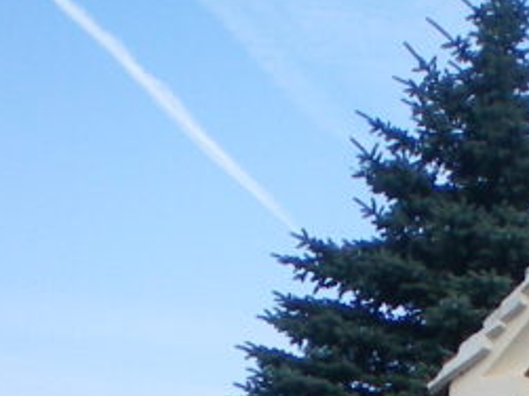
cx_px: 561
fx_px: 2368
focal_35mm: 155
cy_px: 697
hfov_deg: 12.6
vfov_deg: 9.2
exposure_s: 1/500
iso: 64
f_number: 3.1
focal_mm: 6.3
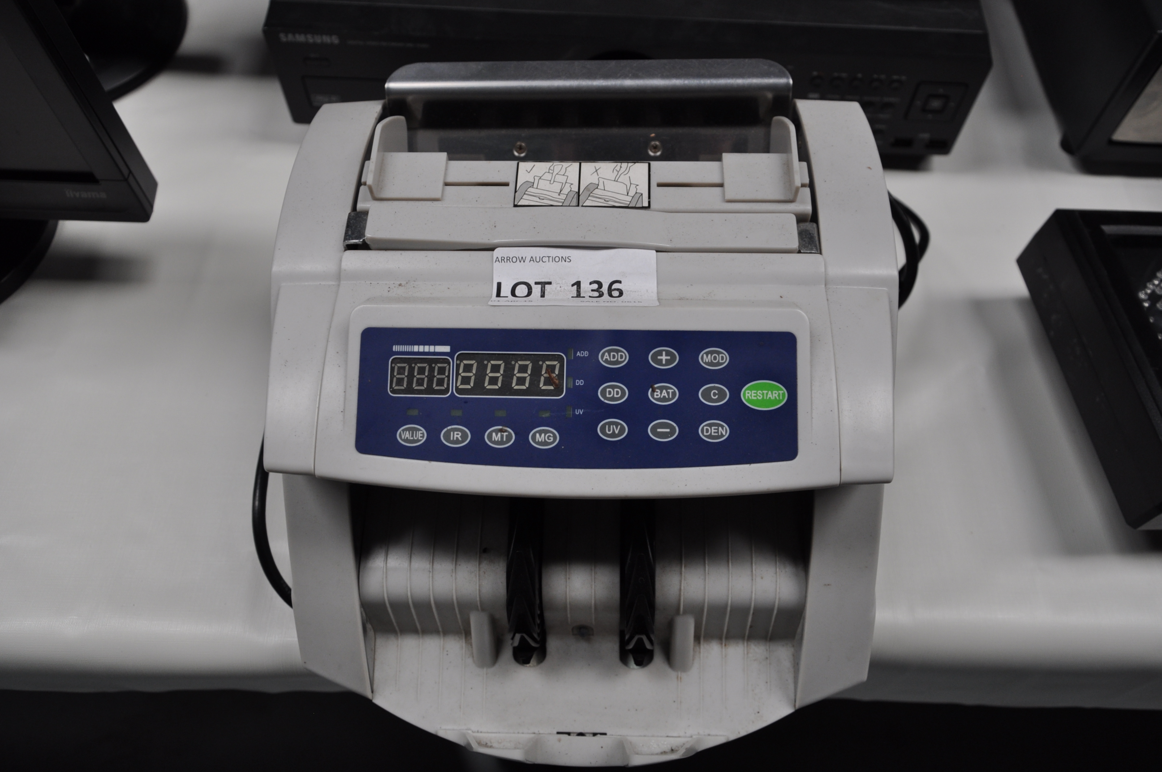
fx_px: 870
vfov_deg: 47.8
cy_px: 386
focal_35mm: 27
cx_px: 581
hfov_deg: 67.4
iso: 400
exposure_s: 1/60
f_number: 4
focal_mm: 18
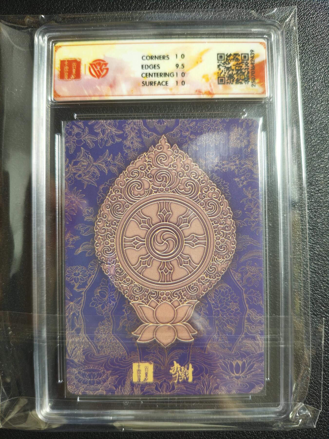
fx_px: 329
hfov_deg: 53.1
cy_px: 220
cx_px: 164
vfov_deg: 67.3
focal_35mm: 26
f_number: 1.5
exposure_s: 1/50
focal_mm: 4.94
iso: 500
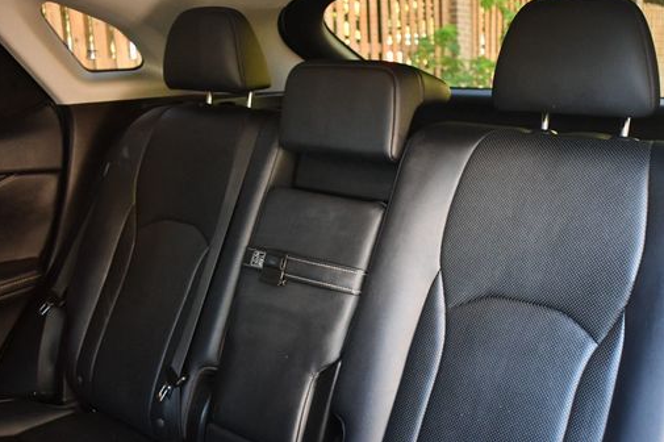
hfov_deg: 50.2
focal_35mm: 38
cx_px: 414
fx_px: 700
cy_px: 251
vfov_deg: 35.0
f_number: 3.8
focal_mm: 20
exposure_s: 1/125
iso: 2500
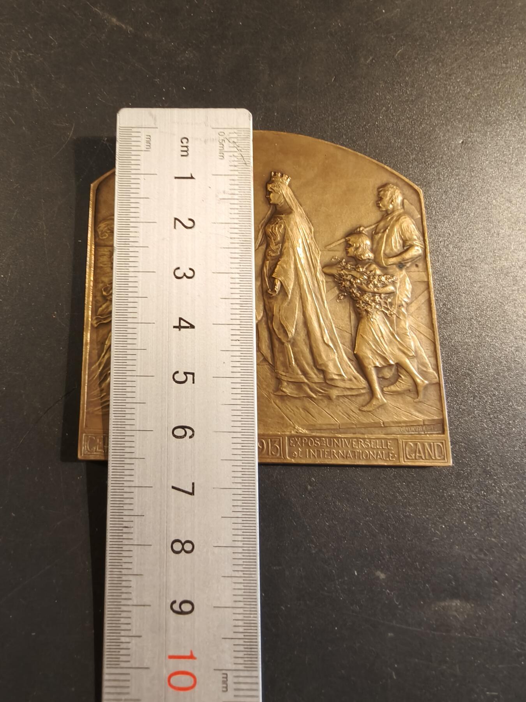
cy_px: 351
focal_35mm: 23
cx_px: 263
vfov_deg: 73.9
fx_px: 466
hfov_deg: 58.9
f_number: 2
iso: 400
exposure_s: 1/50
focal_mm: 2.32
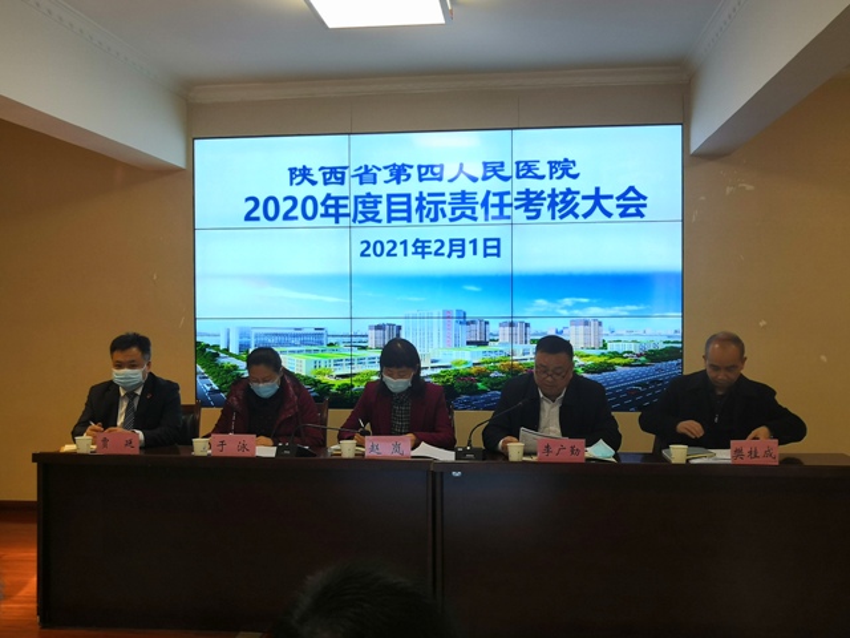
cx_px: 425
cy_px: 319
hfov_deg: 52.6
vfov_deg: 40.7
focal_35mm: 35
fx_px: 859
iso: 64
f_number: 1.8
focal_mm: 3.95
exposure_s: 1/50
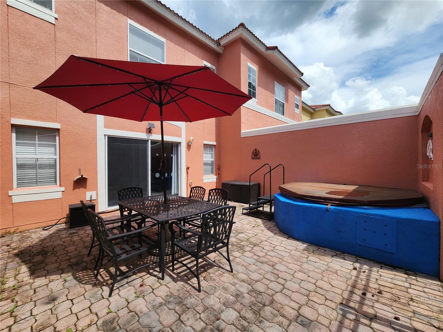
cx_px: 222
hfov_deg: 106.2
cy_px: 166
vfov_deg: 89.9
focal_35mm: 13
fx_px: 166
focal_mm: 2.2
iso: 50
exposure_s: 1/1751
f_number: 2.2
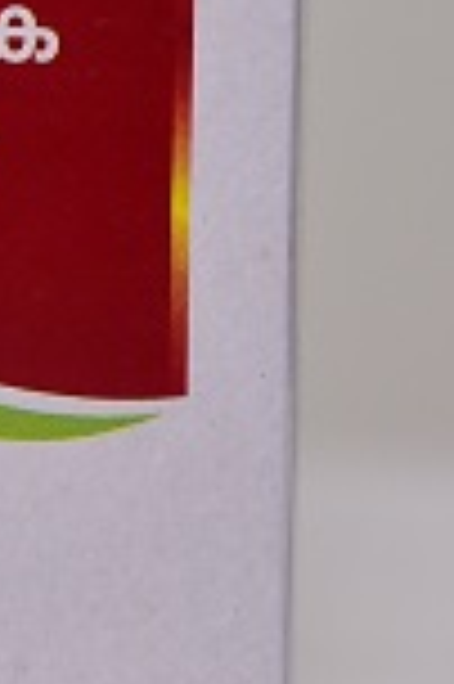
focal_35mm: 364
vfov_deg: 5.7
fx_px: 6901
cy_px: 50
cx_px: -328
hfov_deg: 3.7
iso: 1600
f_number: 5.6
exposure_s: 1/160
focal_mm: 105
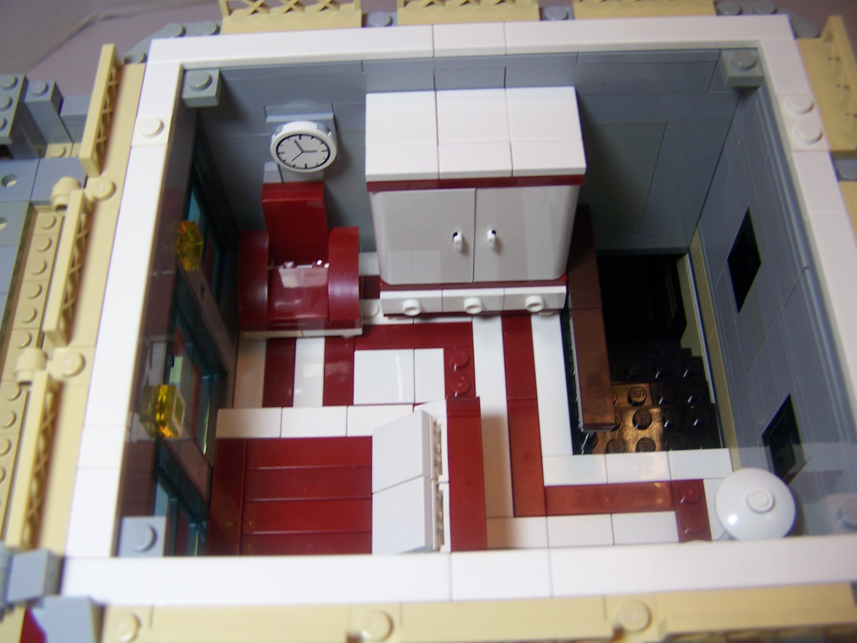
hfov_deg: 49.0
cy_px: 322
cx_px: 428
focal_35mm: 38
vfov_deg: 37.7
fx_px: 941
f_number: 2.8
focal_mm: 6.3
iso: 80
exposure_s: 1/40
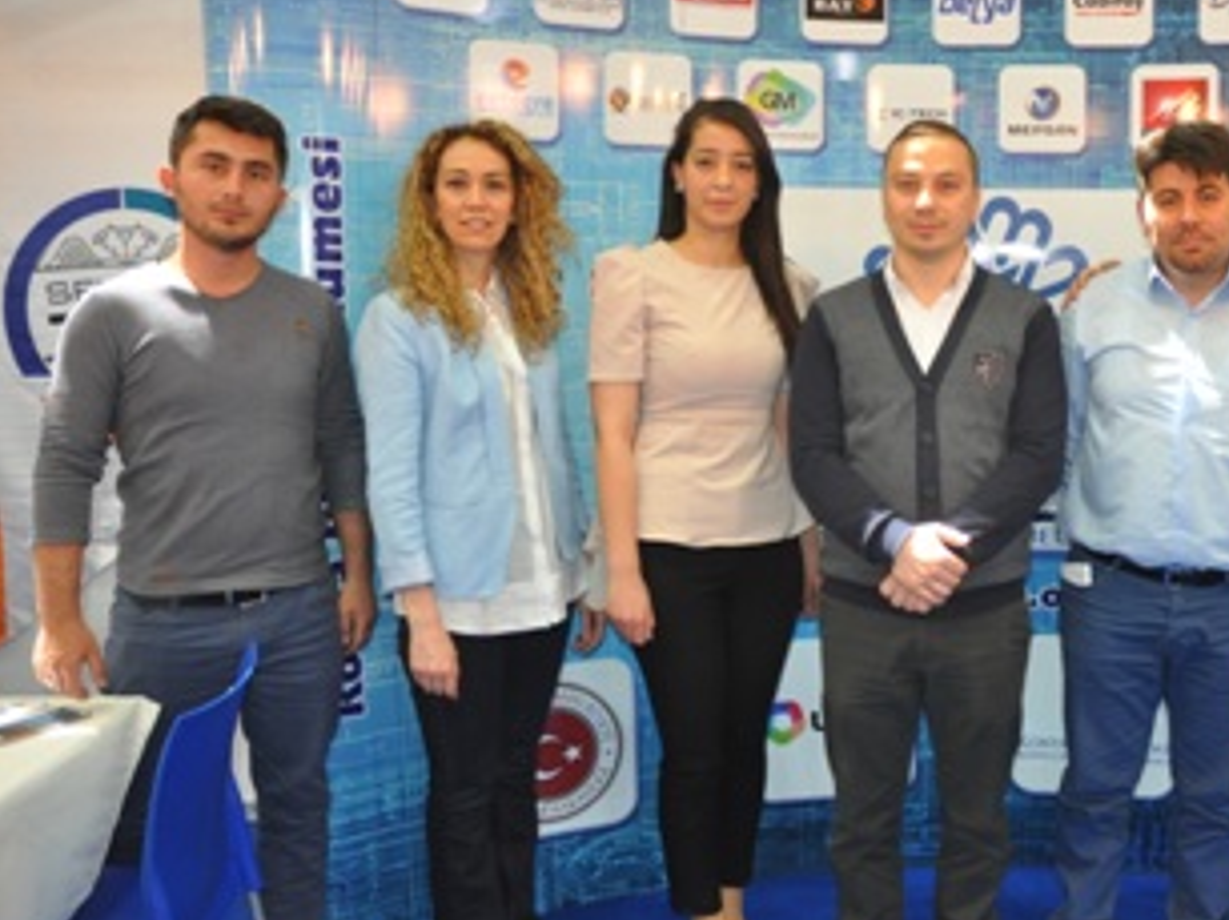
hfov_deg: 47.5
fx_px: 1348
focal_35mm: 38
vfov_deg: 37.7
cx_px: 896
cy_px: 478
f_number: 3.5
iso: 800
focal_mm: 18
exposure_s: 1/80
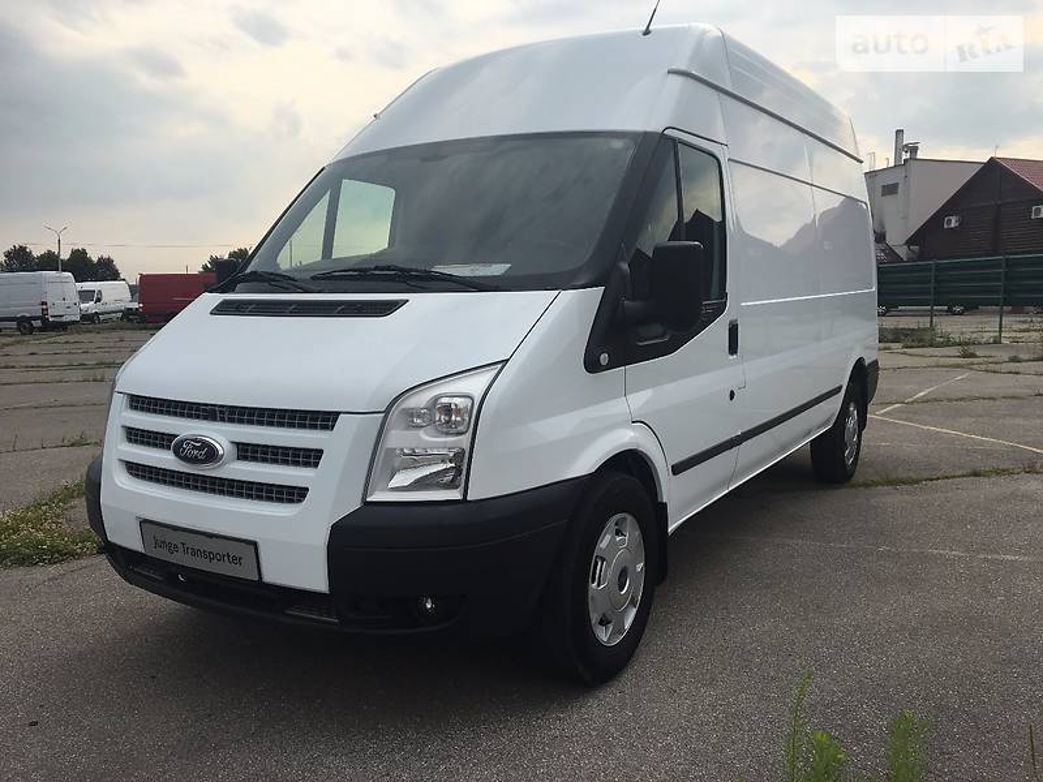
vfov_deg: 48.2
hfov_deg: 61.7
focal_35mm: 29
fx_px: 874
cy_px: 391
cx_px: 522
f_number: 2.2
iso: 25
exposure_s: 1/1282
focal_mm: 4.2
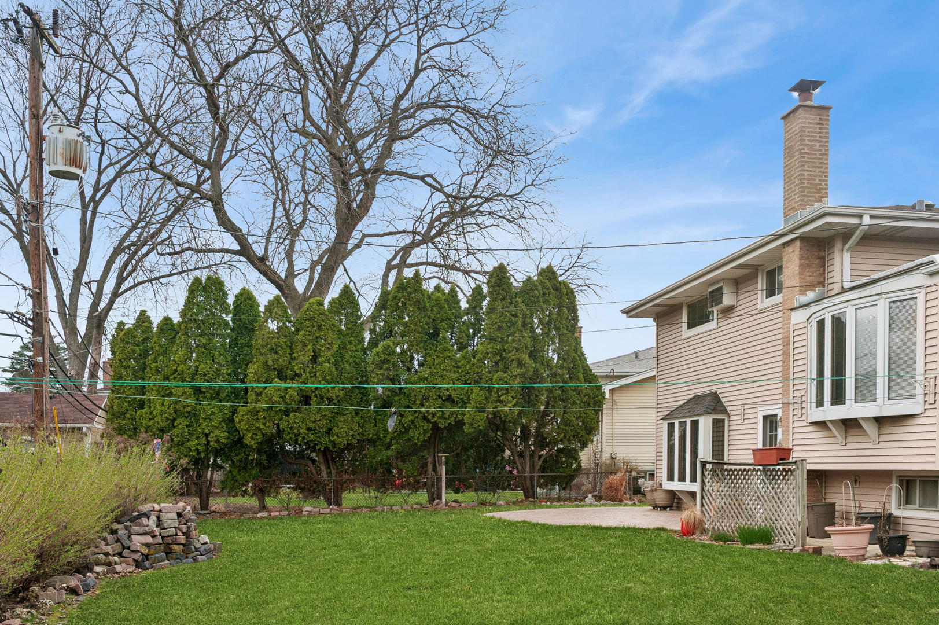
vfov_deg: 41.1
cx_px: 470
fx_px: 834
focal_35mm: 32
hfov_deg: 58.7
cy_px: 312
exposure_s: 1/80
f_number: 8
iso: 400
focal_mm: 32
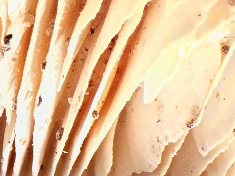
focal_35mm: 148
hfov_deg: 12.8
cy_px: 56
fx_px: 1005
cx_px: -87
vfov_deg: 10.0
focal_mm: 8.4
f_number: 4.5
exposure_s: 1/50
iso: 800
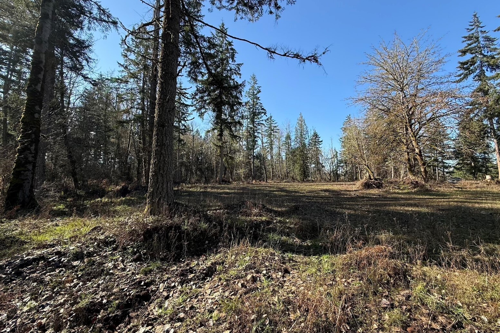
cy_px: 164
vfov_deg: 77.3
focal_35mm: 15
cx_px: 252
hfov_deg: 100.4
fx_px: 208
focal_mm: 2.22
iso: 50
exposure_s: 1/574
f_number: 2.2
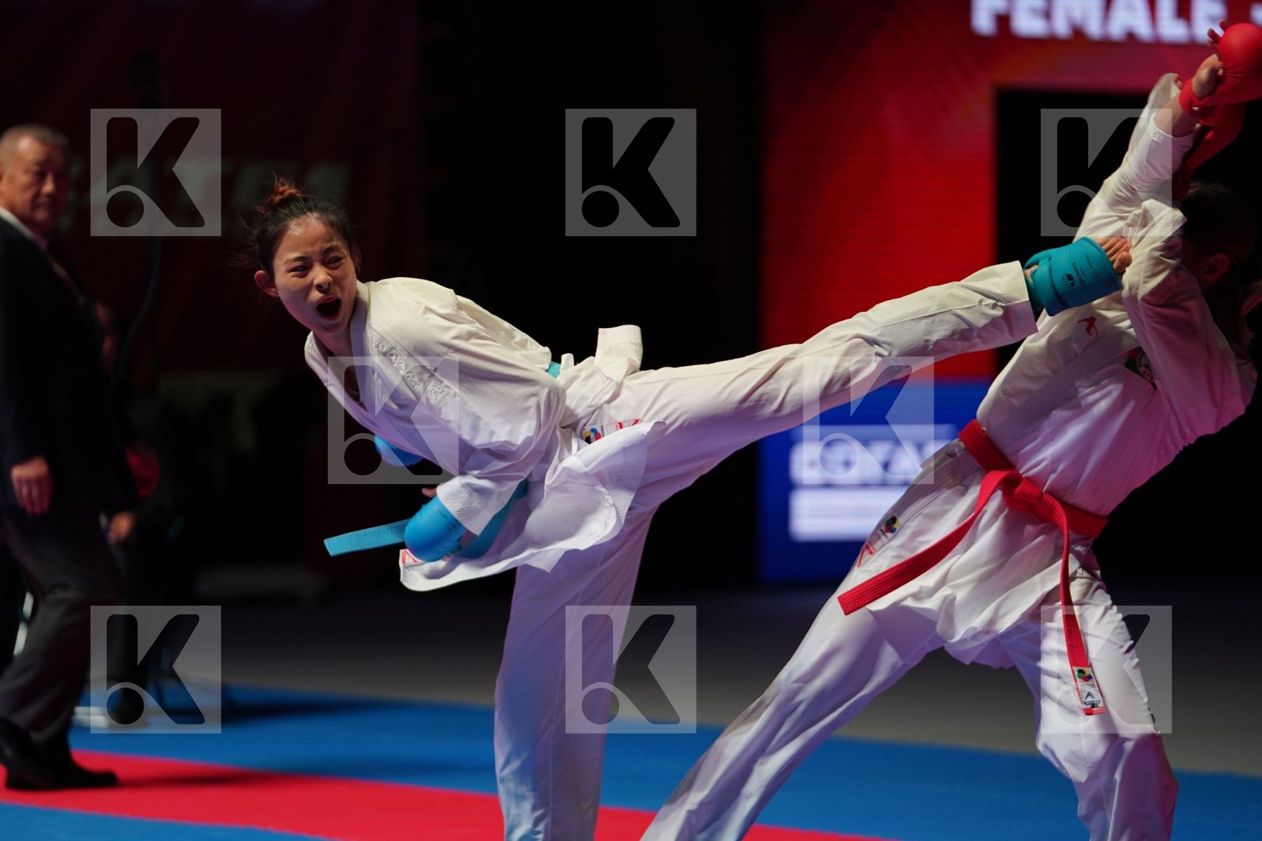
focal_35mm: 148
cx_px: 631
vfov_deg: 9.3
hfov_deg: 13.9
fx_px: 5188
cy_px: 420
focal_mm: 148
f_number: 2.8
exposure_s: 1/1000
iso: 1250
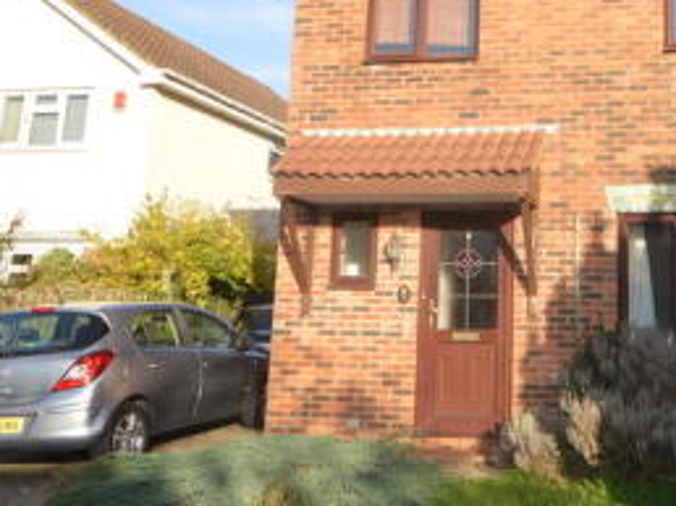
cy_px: 134
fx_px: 858
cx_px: 542
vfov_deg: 32.3
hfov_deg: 41.1
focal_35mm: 44
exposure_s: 1/160
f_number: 6.3
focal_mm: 12
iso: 100
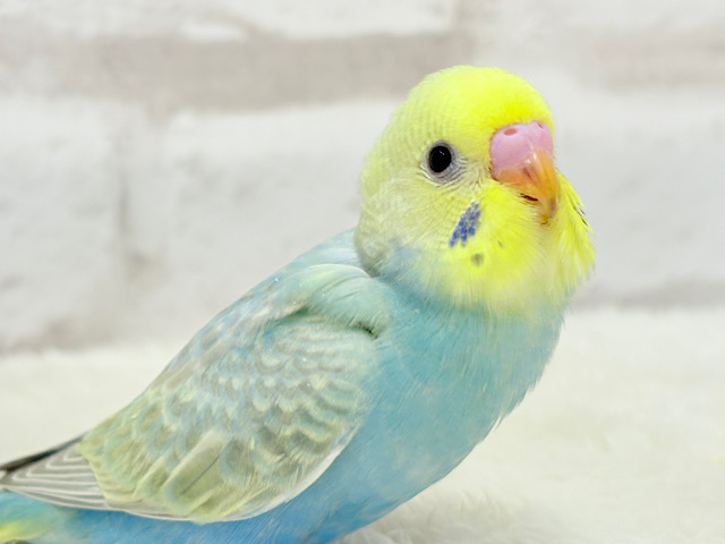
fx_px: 1089
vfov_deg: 28.0
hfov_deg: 36.8
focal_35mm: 52
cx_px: 362
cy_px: 272
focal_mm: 5.96
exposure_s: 1/50
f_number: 1.6
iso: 40
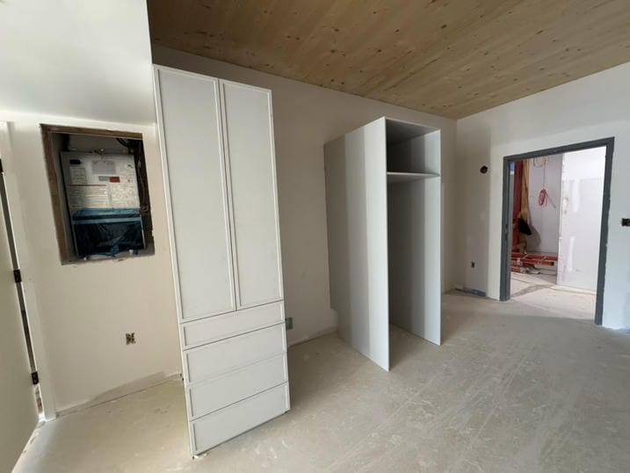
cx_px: 315
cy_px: 236
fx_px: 255
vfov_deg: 85.7
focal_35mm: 14
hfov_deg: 102.1
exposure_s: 1/60
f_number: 2.2
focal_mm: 2.22
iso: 320
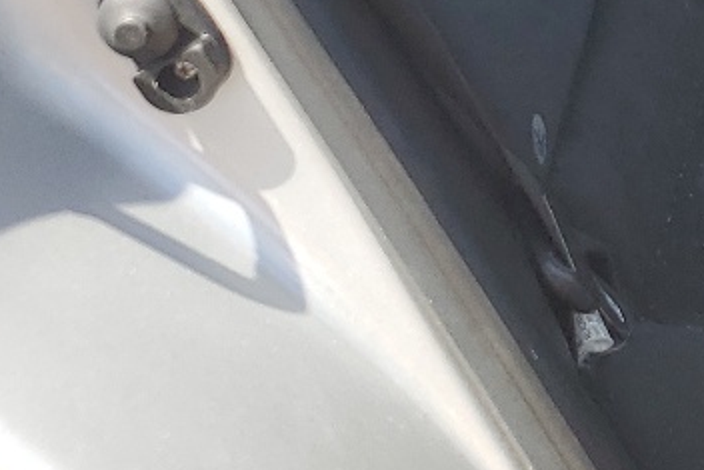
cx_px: 1226
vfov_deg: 10.3
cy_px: -460
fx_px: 2406
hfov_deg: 14.8
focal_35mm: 123
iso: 50
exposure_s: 1/476
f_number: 1.5
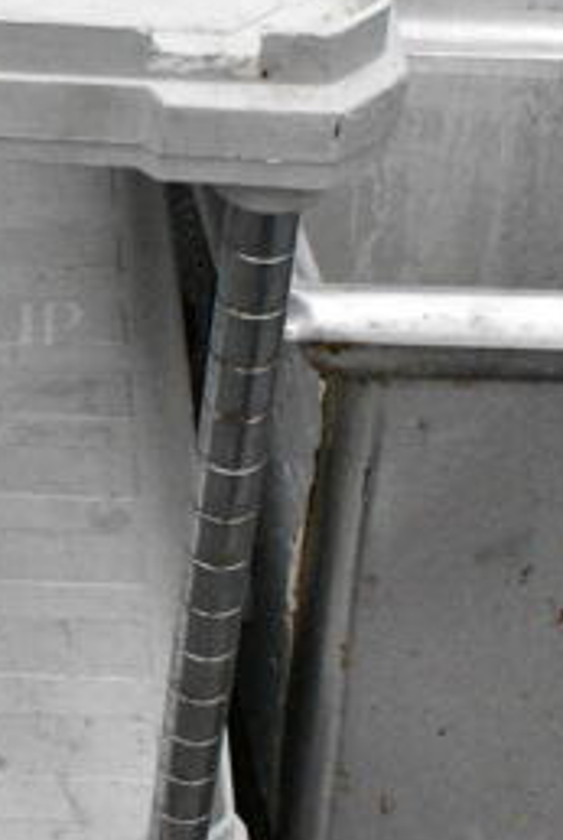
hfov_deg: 12.4
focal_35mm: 106
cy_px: 190
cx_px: -251
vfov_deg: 19.1
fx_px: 2476
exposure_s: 1/800
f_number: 14
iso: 6400
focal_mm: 20
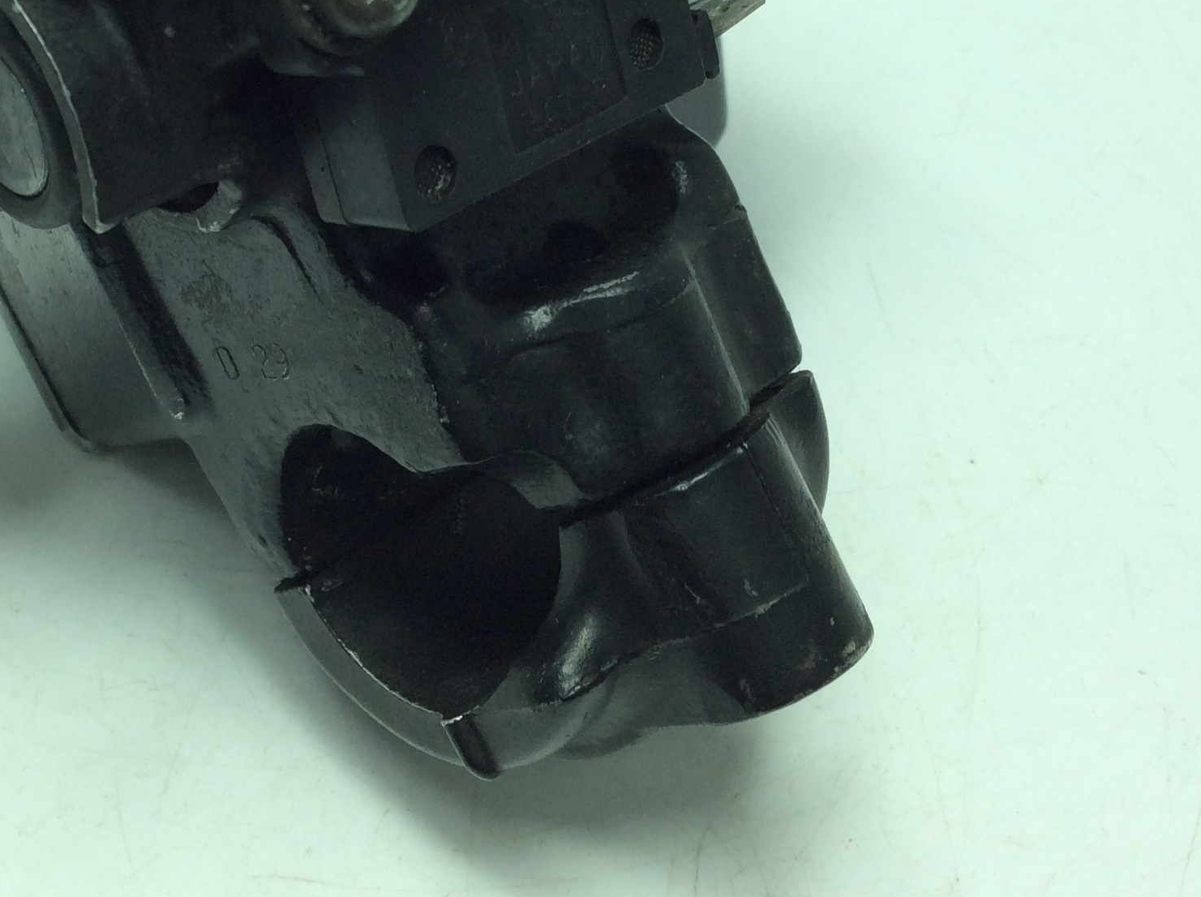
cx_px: 351
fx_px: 1940
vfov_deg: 25.4
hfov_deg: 33.9
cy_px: 133
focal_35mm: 56
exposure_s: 1/347
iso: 32
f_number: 2.4
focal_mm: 3.3
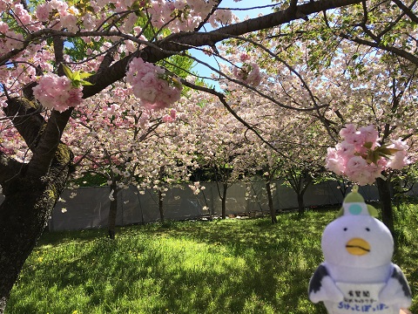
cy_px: 157
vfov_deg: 48.2
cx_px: 209
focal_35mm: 29
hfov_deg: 61.7
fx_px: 350
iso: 25
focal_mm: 4.15
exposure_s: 1/818
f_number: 2.2
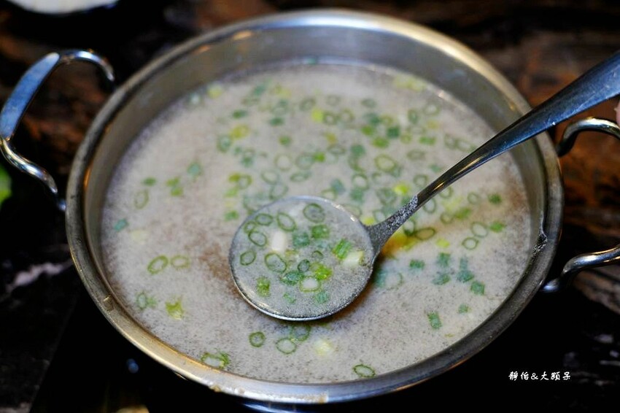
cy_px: 206
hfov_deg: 48.5
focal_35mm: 40
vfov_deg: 33.4
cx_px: 310
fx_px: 689
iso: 320
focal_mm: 40
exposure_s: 1/40
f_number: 4
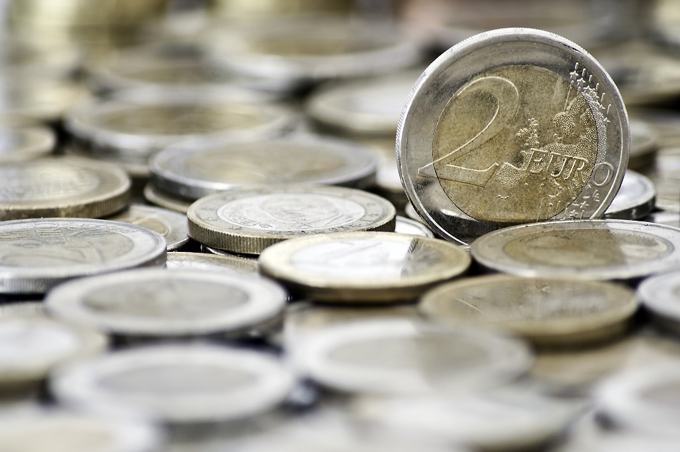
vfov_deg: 3.0
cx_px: 340
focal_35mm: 450
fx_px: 8489
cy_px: 226
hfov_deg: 4.6
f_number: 9
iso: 125
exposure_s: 1/3
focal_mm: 300
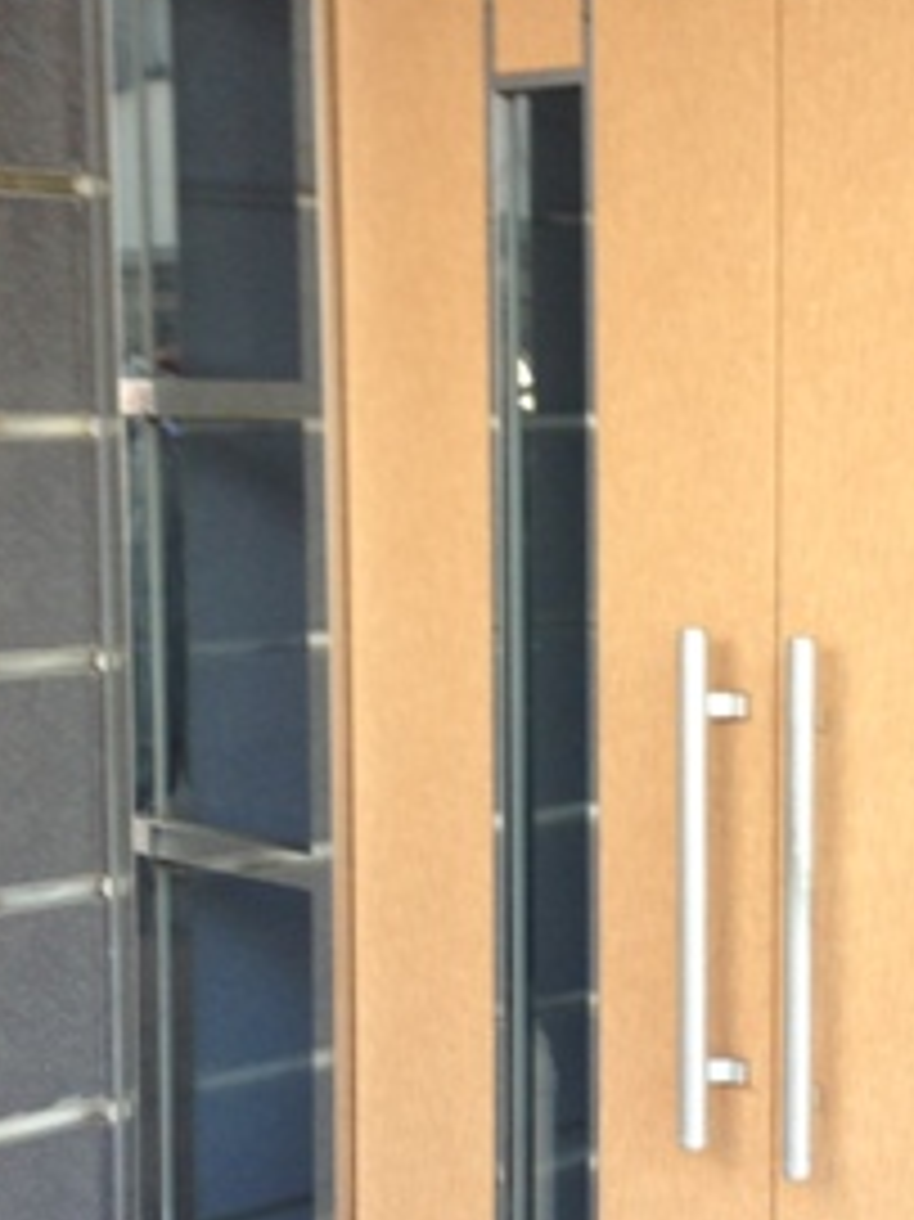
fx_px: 2748
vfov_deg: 25.0
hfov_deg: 18.5
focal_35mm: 78
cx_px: 873
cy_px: 725
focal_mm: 4.12
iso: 50
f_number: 2.4
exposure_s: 1/40
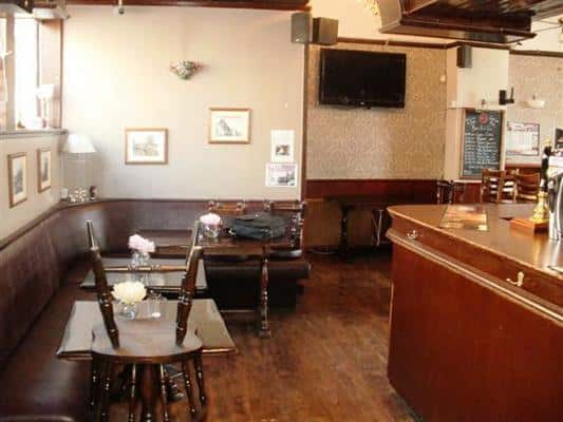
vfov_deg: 39.7
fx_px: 586
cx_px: 282
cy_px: 211
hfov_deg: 51.3
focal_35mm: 36
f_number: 3.5
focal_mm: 6.3
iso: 400
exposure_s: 1/30
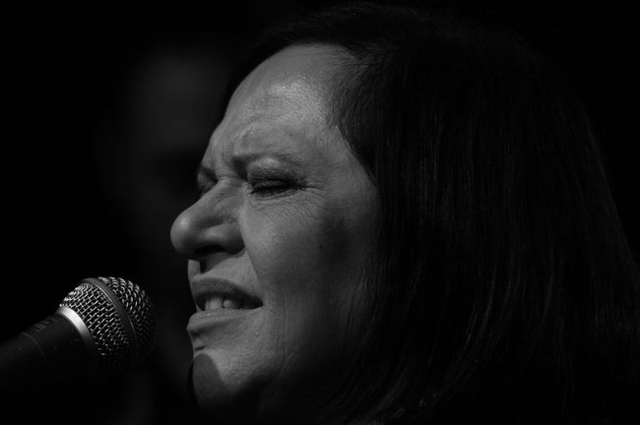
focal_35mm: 315
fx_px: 5594
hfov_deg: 6.5
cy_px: 212
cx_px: 320
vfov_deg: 4.4
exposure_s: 1/250
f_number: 5.6
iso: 1600
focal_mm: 210
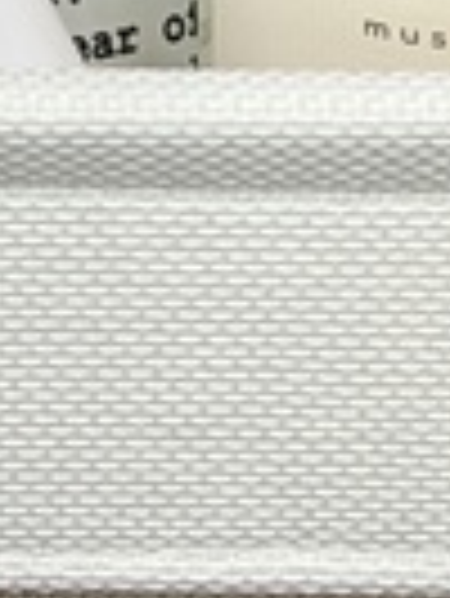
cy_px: -585
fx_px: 3340
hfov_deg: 7.7
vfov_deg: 9.6
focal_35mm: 193
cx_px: -56
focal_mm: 5.43
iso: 73
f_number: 1.89
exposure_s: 1/30
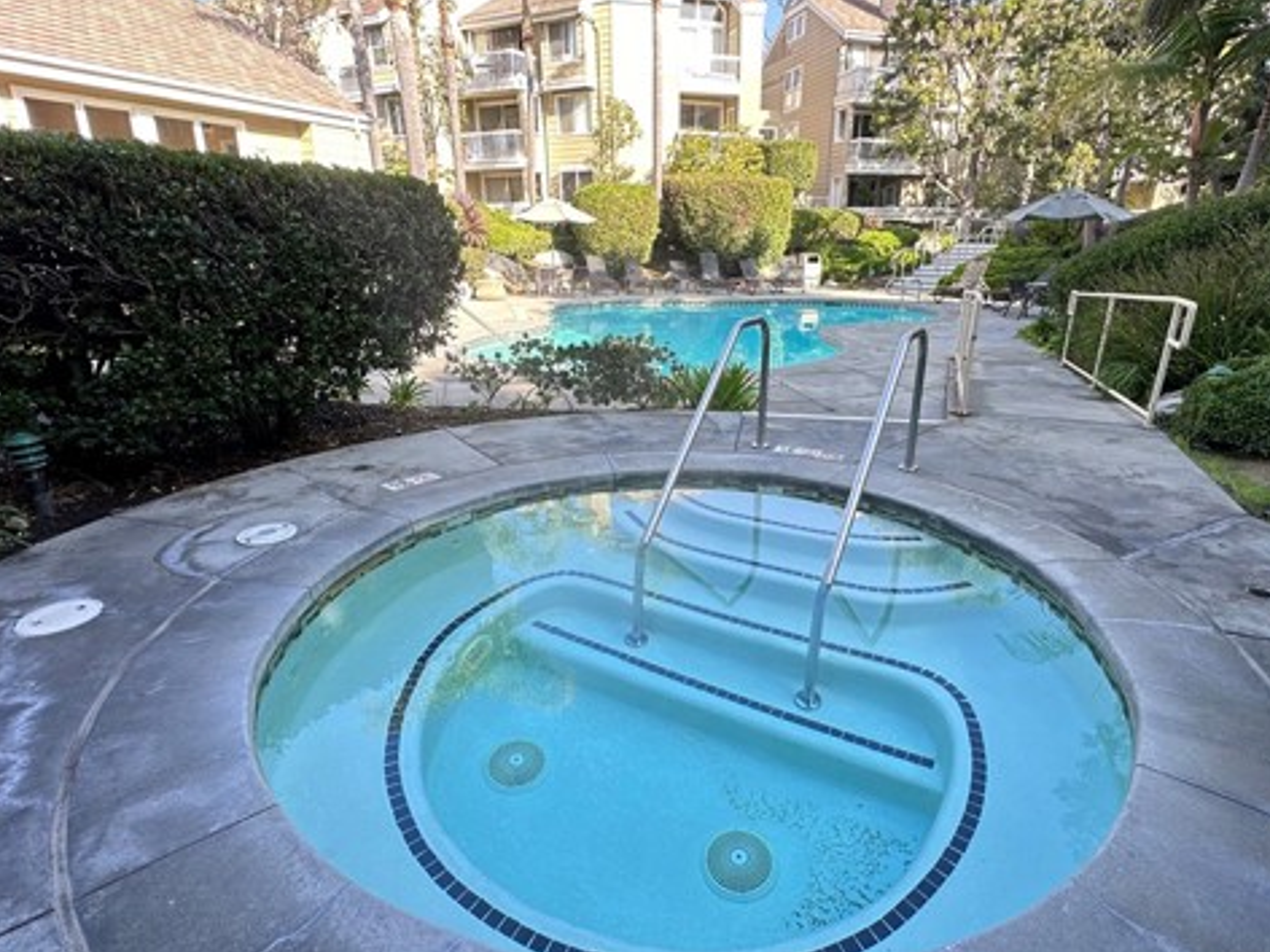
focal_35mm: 19
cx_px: 662
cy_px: 487
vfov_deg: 68.7
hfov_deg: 84.6
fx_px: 697
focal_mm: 2.22
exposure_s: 1/171
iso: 40
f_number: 2.2
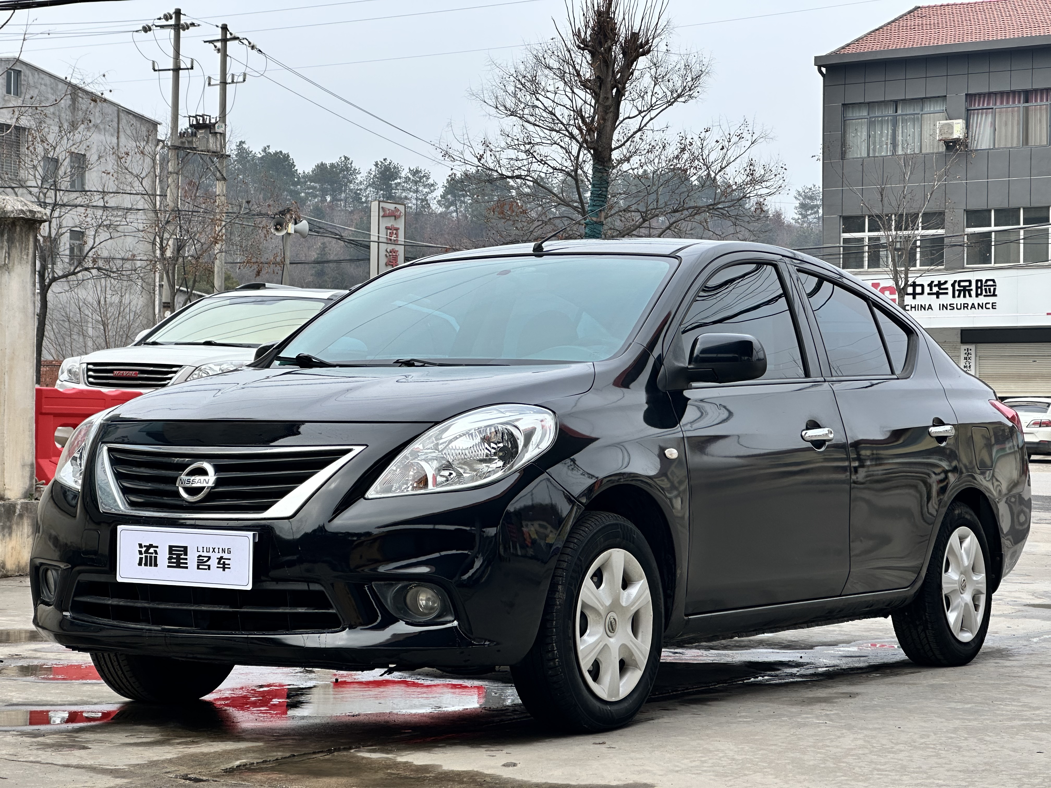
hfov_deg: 25.3
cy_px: 394
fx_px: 2338
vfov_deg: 19.1
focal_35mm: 77
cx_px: 526
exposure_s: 1/453
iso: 32
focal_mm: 9
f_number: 2.8
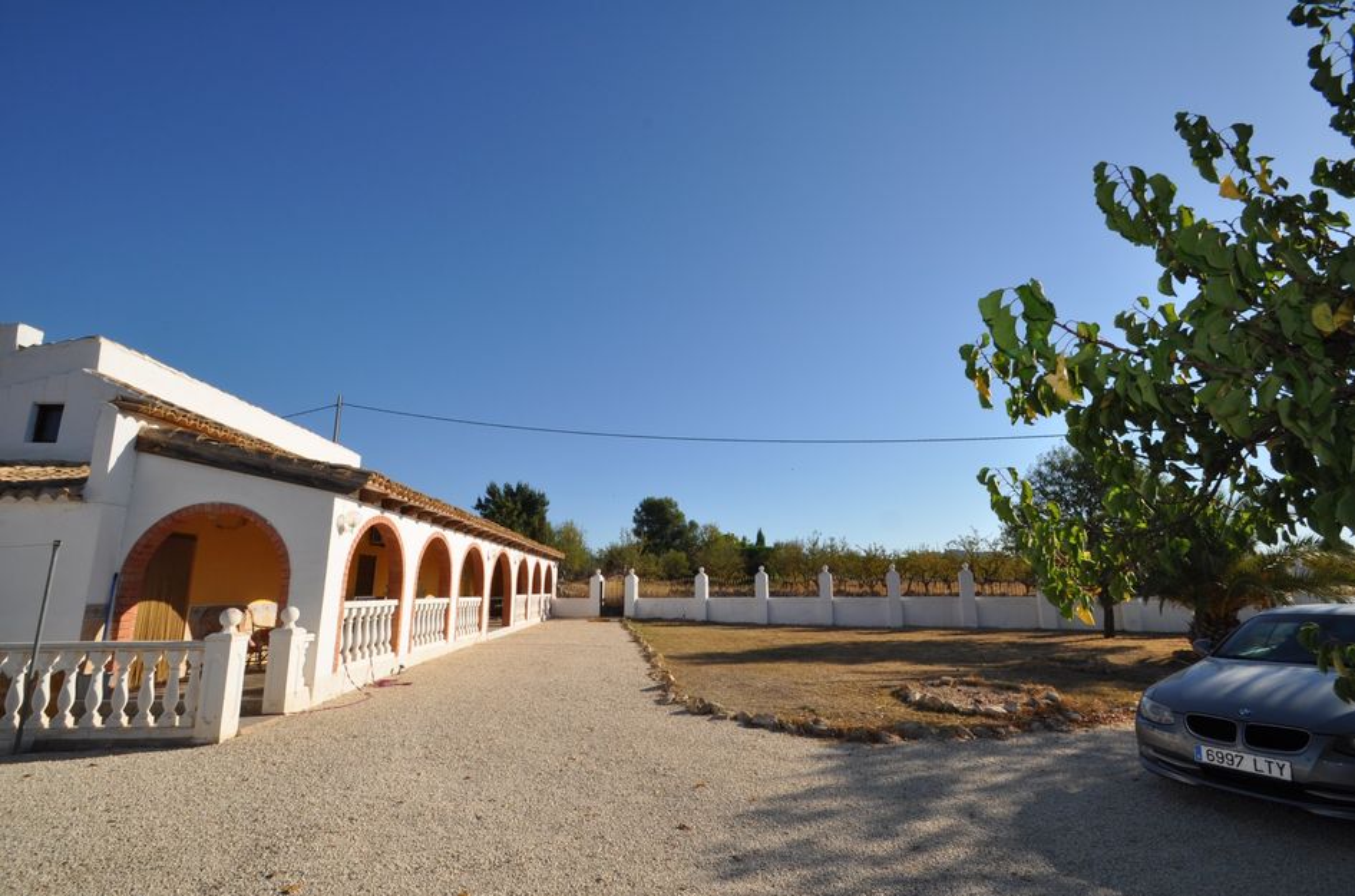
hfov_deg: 100.5
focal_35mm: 15
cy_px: 448
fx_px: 563
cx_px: 678
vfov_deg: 77.0
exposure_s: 1/200
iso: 200
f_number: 16
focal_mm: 10
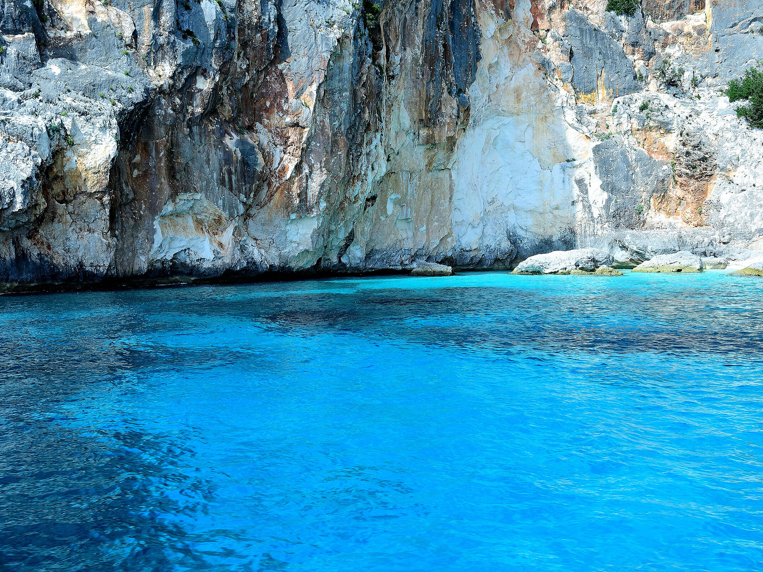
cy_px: 286
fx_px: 860
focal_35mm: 39
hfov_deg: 47.8
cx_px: 412
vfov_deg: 36.8
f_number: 11
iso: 100
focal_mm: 24
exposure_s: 1/125
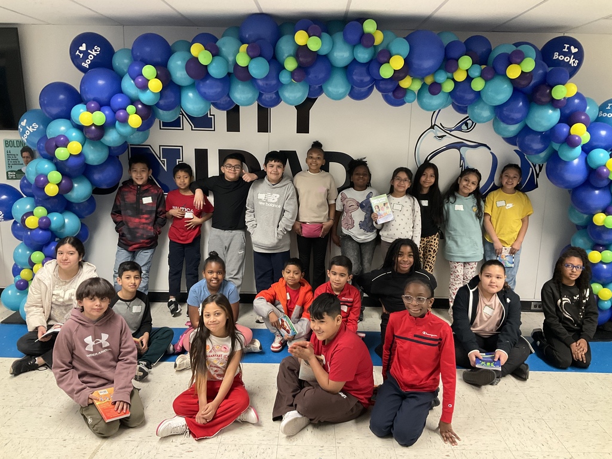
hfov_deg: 61.7
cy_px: 230
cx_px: 306
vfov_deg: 48.2
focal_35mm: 29
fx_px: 513
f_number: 1.8
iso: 200
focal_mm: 3
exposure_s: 1/60
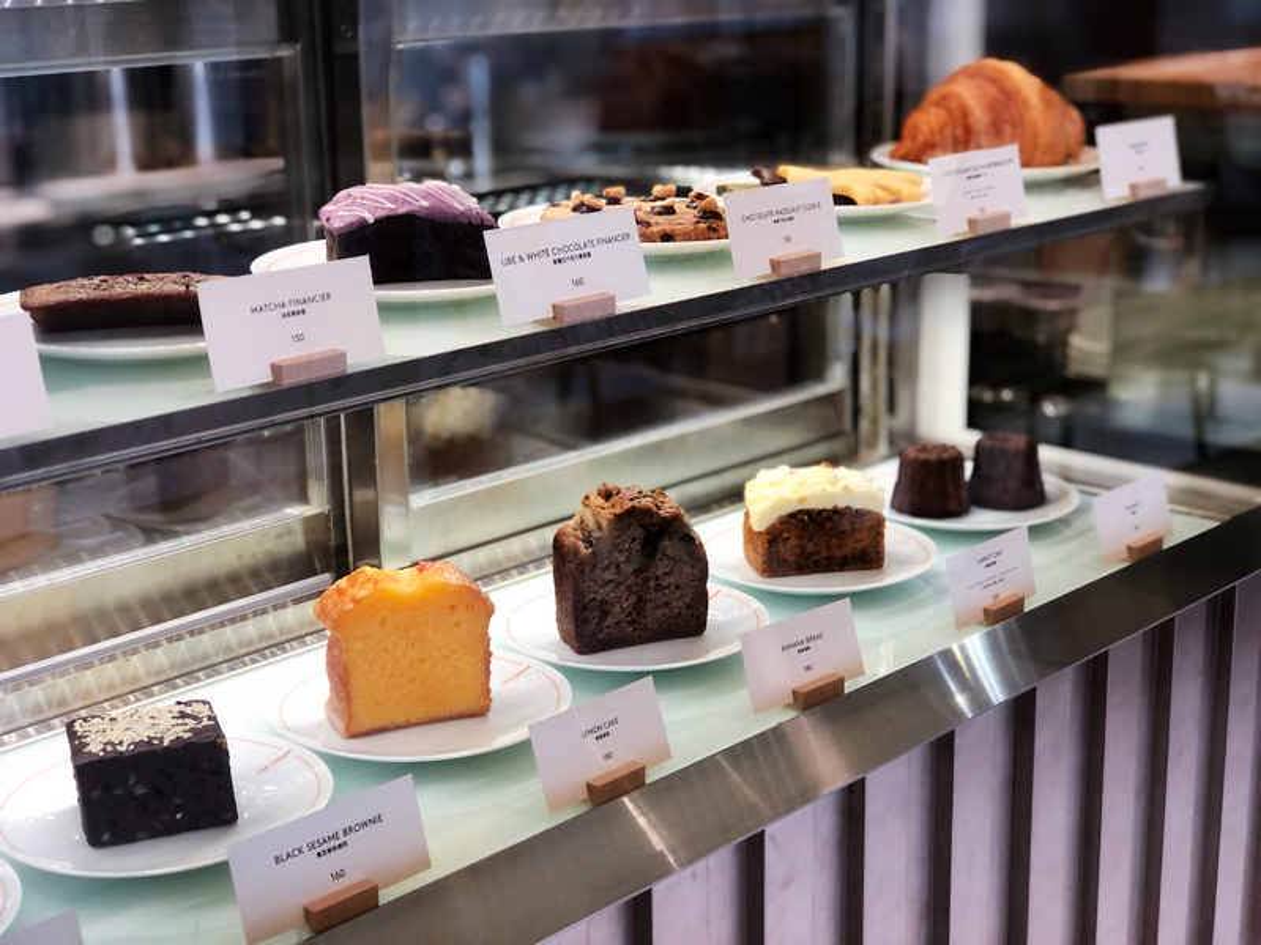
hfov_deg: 33.8
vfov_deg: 25.7
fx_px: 2076
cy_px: 472
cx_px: 630
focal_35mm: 57
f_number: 2.8
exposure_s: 1/30
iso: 32
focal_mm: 6.6
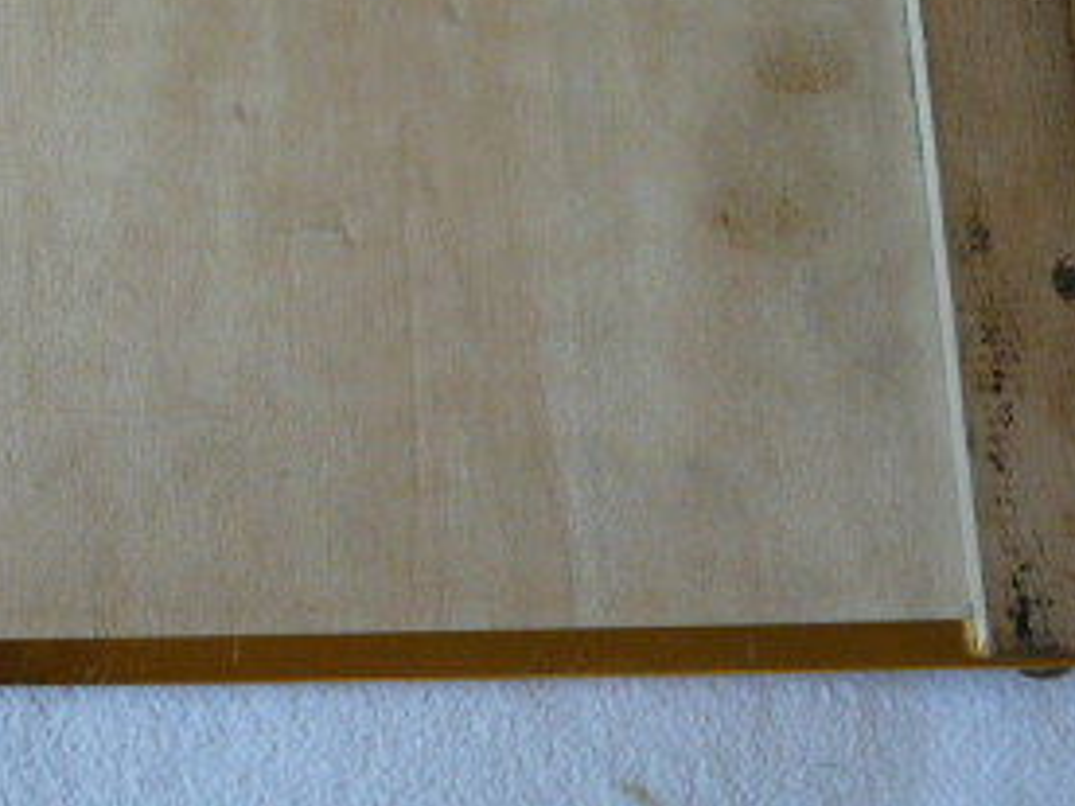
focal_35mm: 65
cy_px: 62
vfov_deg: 22.0
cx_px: 27
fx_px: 2019
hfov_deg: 28.2
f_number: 2.8
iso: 160
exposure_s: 1/30
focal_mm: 4.6
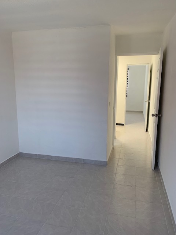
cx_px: 88
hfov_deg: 53.1
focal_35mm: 26
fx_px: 176
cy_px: 118
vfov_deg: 67.3
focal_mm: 4.25
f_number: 1.8
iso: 100
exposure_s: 1/106
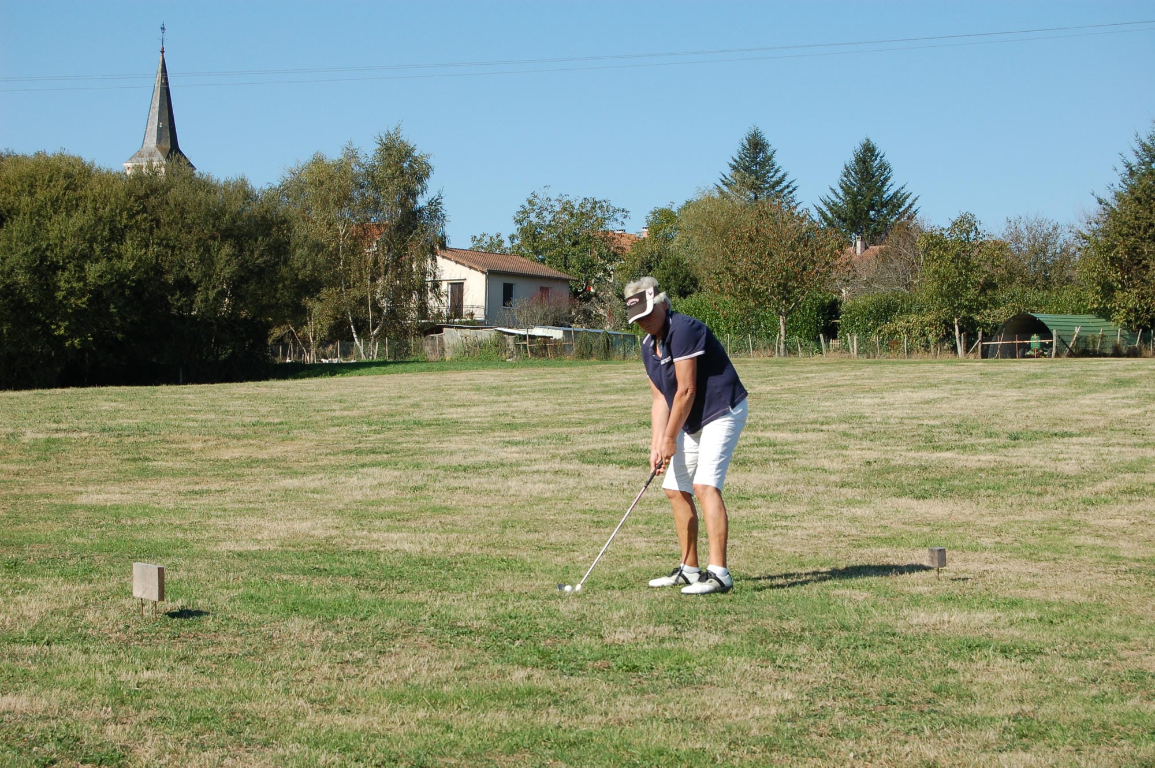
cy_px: 384
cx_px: 578
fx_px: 2645
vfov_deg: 16.5
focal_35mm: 82
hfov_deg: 24.6
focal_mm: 55
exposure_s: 1/250
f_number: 9
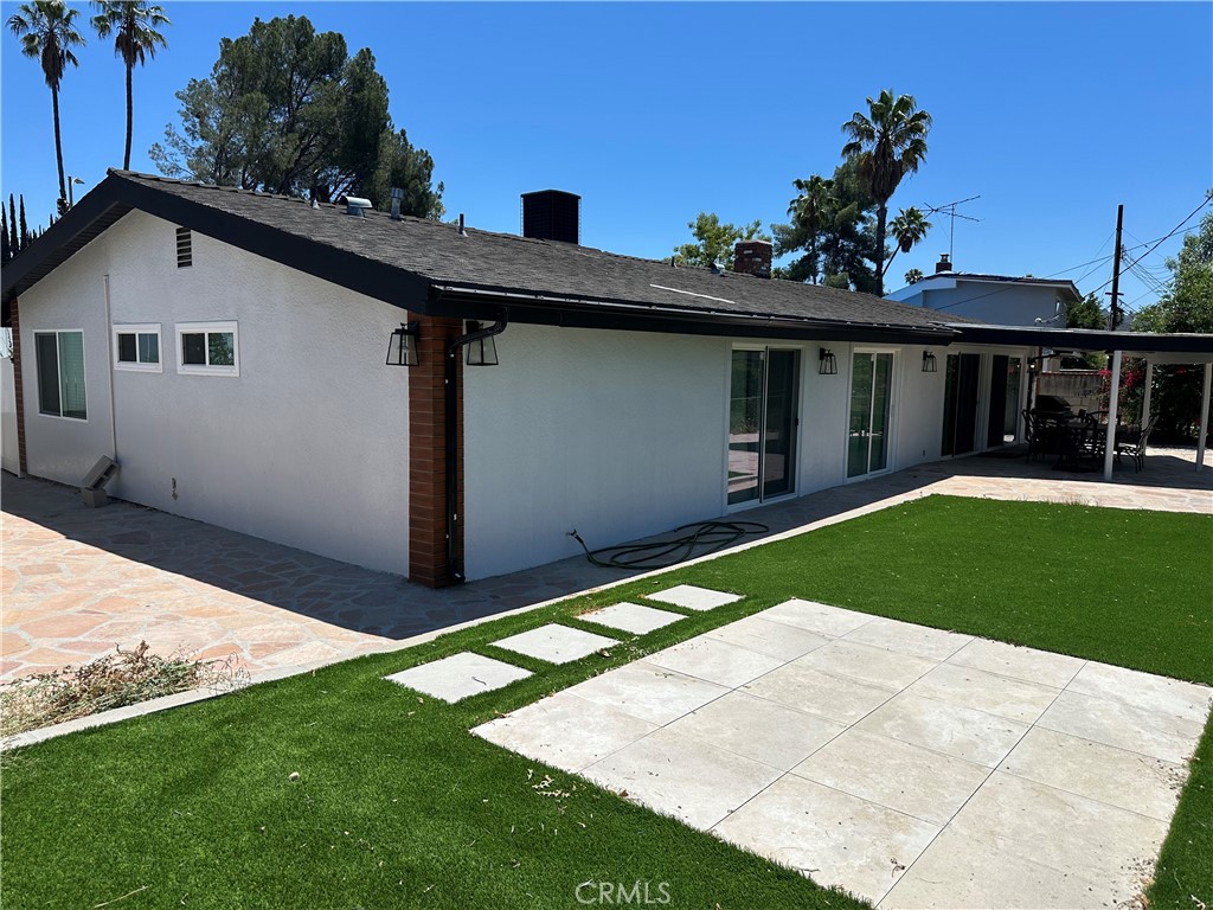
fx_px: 841
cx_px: 606
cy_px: 455
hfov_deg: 71.6
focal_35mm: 24
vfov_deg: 56.8
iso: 80
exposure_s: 1/7042
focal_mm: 6.86
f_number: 1.78
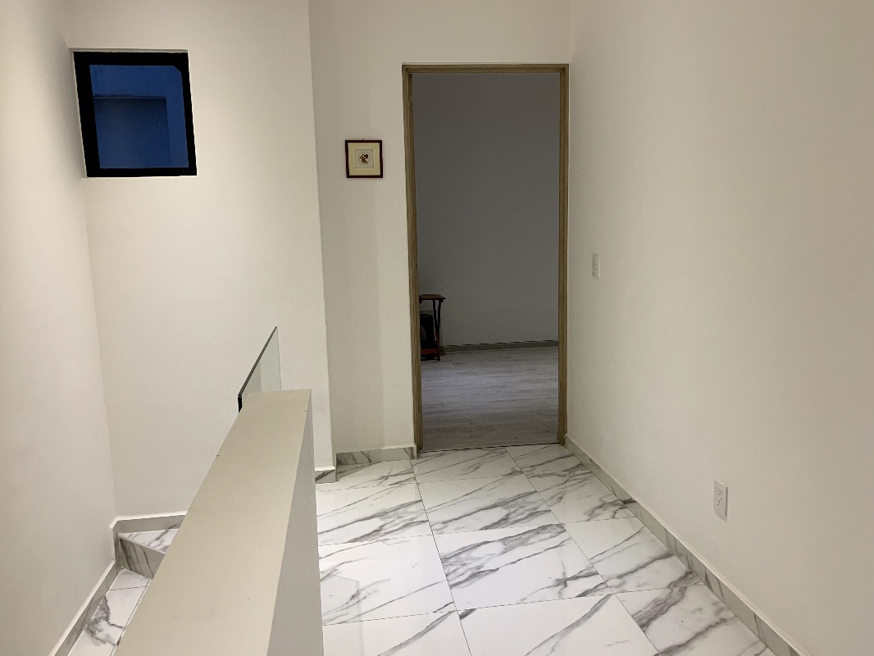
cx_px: 437
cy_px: 328
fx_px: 657
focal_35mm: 26
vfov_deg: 53.1
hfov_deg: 67.3
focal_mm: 4.25
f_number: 1.8
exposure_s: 1/60
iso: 100
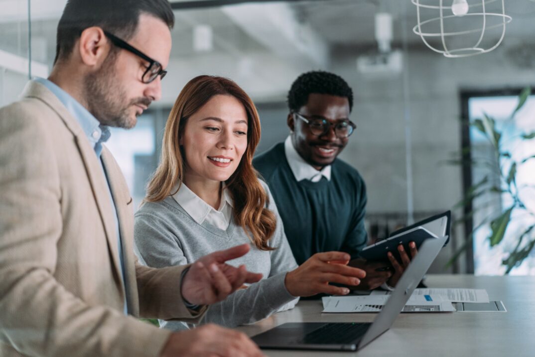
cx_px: 268
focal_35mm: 55
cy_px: 178
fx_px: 817
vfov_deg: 24.6
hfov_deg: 36.2
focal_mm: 55
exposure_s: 1/200
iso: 2000
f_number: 1.8
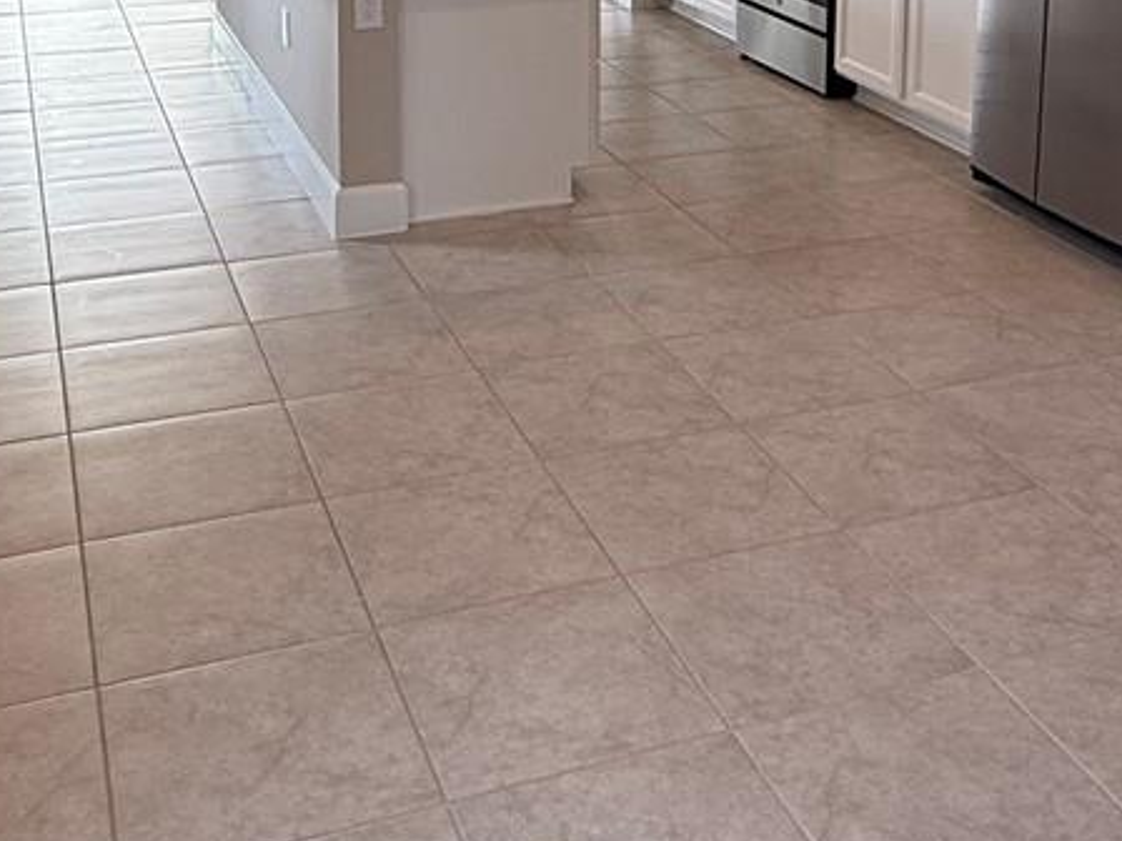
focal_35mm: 50
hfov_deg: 38.2
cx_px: 609
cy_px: -108
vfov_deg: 26.6
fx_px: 1621
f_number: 2.2
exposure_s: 1/120
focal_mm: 2.22
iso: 80
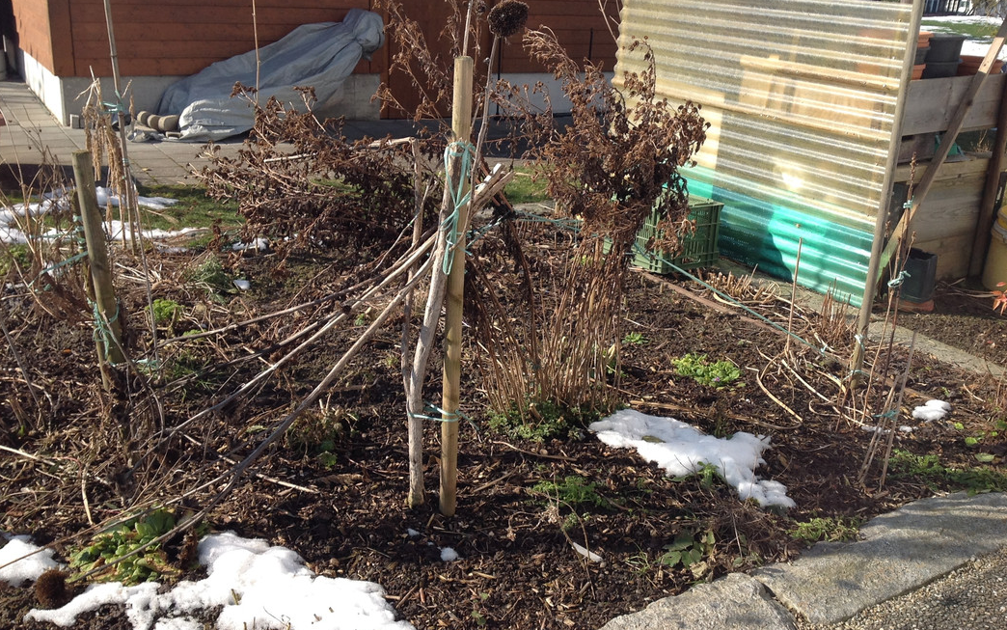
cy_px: 320
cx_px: 512
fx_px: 1043
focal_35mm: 38
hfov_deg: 51.5
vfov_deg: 33.6
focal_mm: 4.28
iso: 50
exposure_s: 1/1080
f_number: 2.4
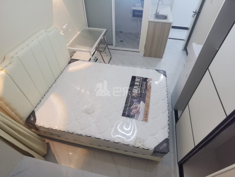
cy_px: 88
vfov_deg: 71.6
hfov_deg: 87.8
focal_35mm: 18
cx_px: 118
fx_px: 122
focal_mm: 4.4
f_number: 1.8
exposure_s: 1/50
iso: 400
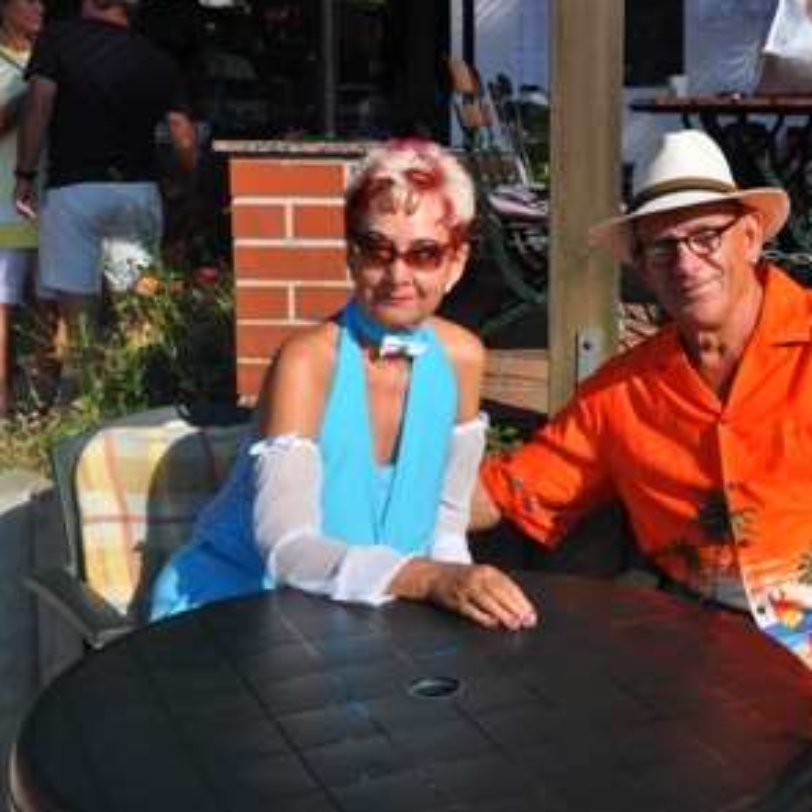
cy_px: 405
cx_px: 567
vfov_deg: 29.6
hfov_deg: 29.3
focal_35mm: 58
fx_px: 1539
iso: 400
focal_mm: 30
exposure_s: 1/2000
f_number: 7.1
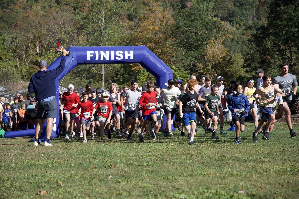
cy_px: 100
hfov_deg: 22.6
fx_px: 747
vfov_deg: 15.2
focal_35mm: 90
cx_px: 150
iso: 160
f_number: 4.5
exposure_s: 1/1000
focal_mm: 60
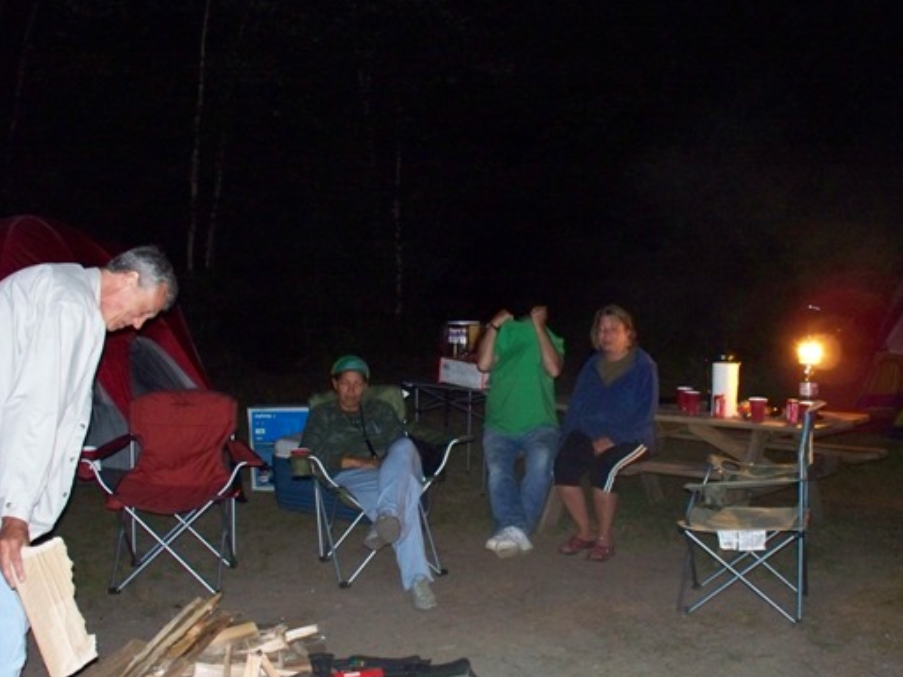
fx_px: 1174
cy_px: 361
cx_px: 420
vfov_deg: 32.2
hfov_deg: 42.1
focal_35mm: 45
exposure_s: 1/30
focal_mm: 7.54
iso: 400
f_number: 2.8
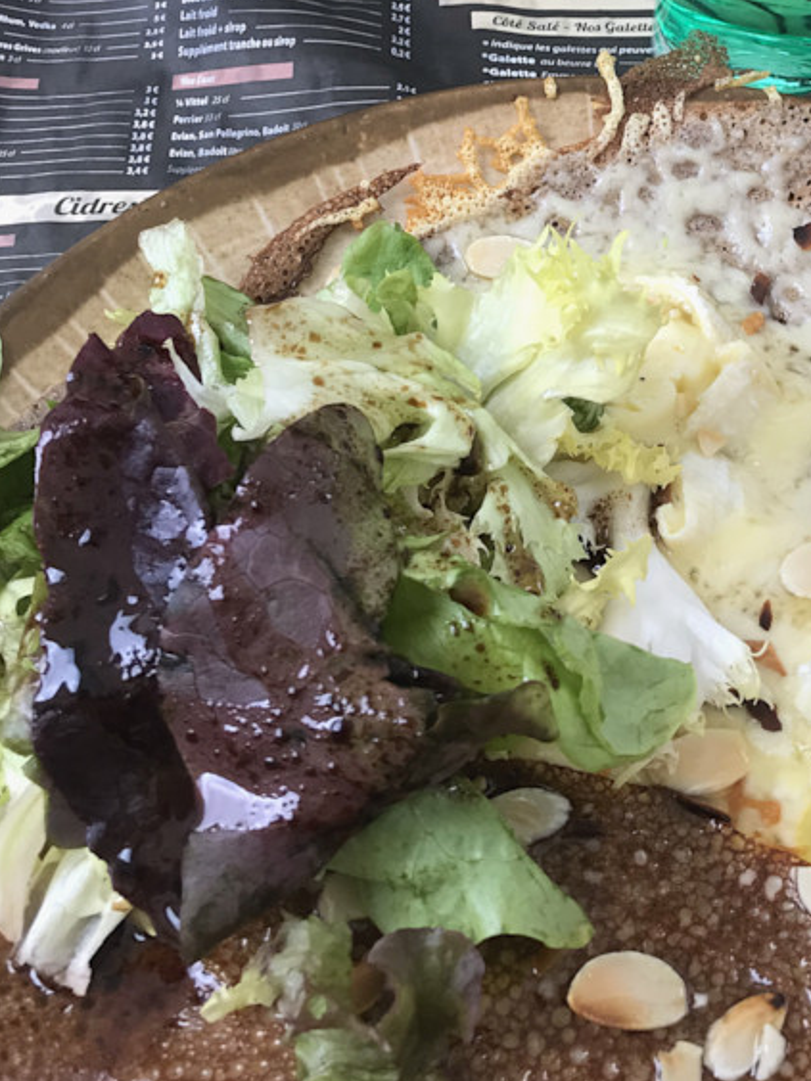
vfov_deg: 34.3
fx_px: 1656
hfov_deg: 27.1
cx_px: 623
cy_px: 120
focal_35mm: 53
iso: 20
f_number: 1.8
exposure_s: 1/245
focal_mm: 3.99
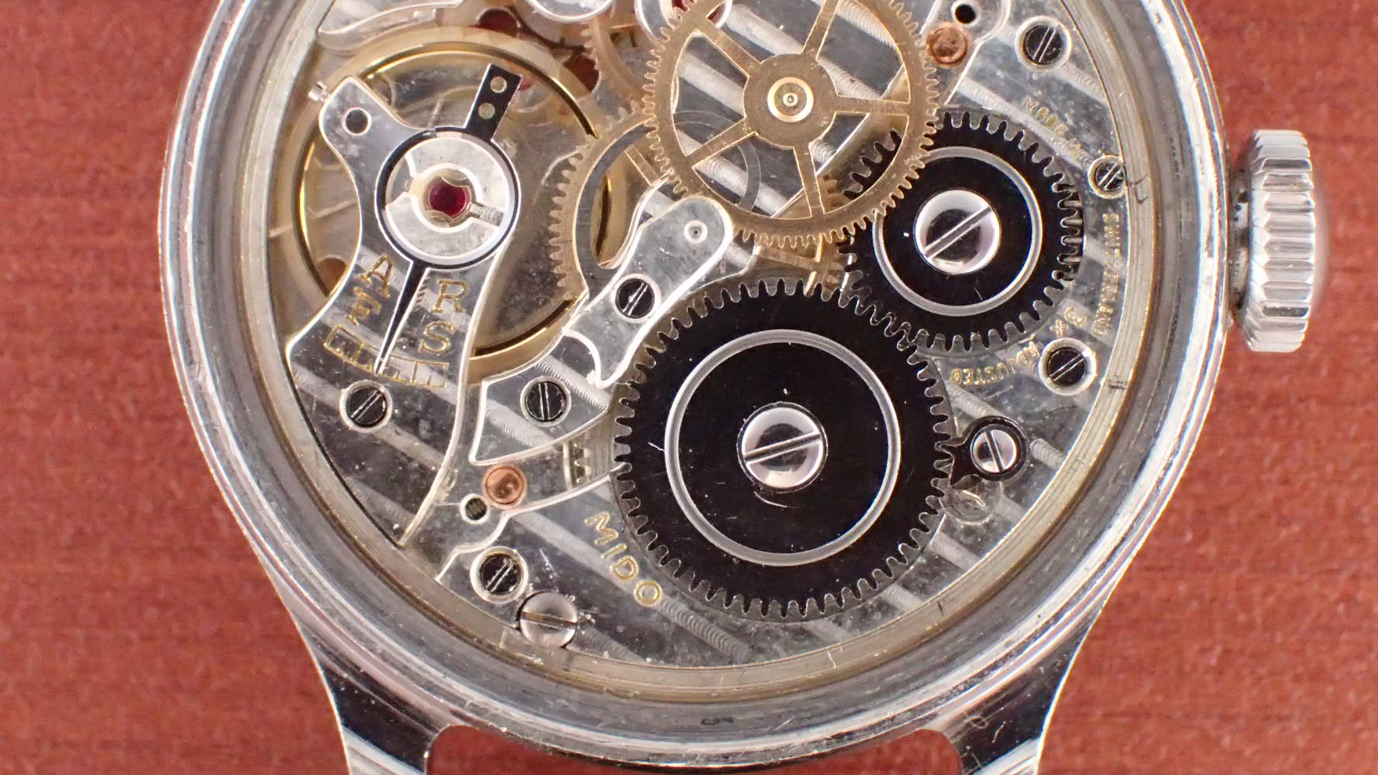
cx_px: 693
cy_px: 237
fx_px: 3215
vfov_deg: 13.7
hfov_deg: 24.2
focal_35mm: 88
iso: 1600
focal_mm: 13.47
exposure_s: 1/25
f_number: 5.6
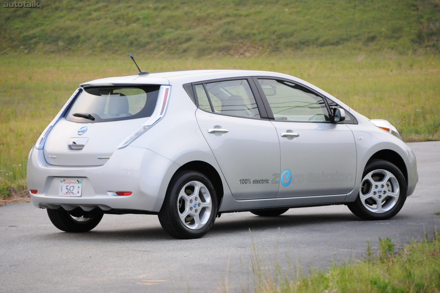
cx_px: 220
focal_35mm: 147
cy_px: 146
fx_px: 1795
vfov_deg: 9.3
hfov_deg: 14.0
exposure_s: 1/500
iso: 2000
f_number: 4.5
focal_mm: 98
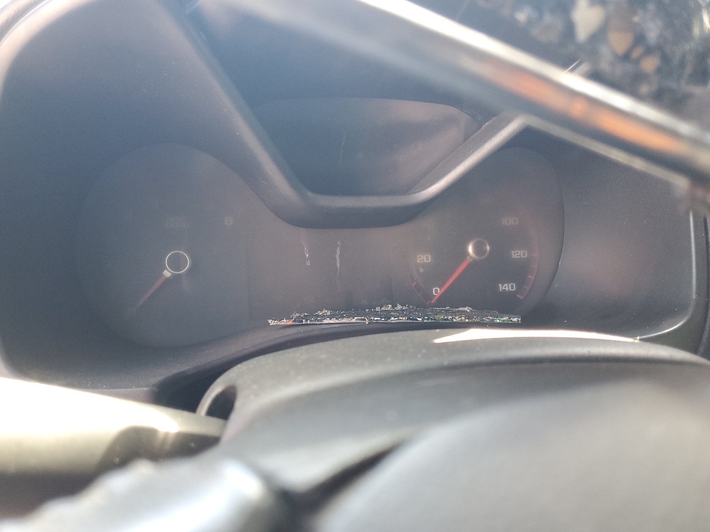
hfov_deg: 67.3
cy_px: 266
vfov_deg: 53.1
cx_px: 355
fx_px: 533
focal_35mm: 26
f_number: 1.5
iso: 123
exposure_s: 1/60.2
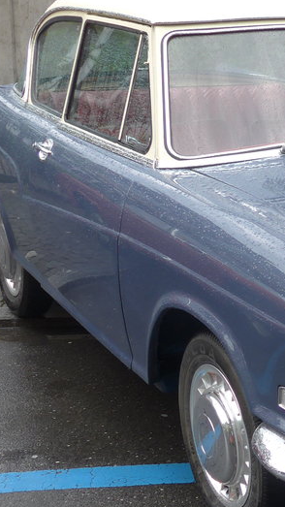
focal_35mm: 90
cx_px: 416
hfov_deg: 12.8
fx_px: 1210
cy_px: 232
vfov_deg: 23.7
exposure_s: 1/400
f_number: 2.8
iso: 80
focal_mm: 7.5
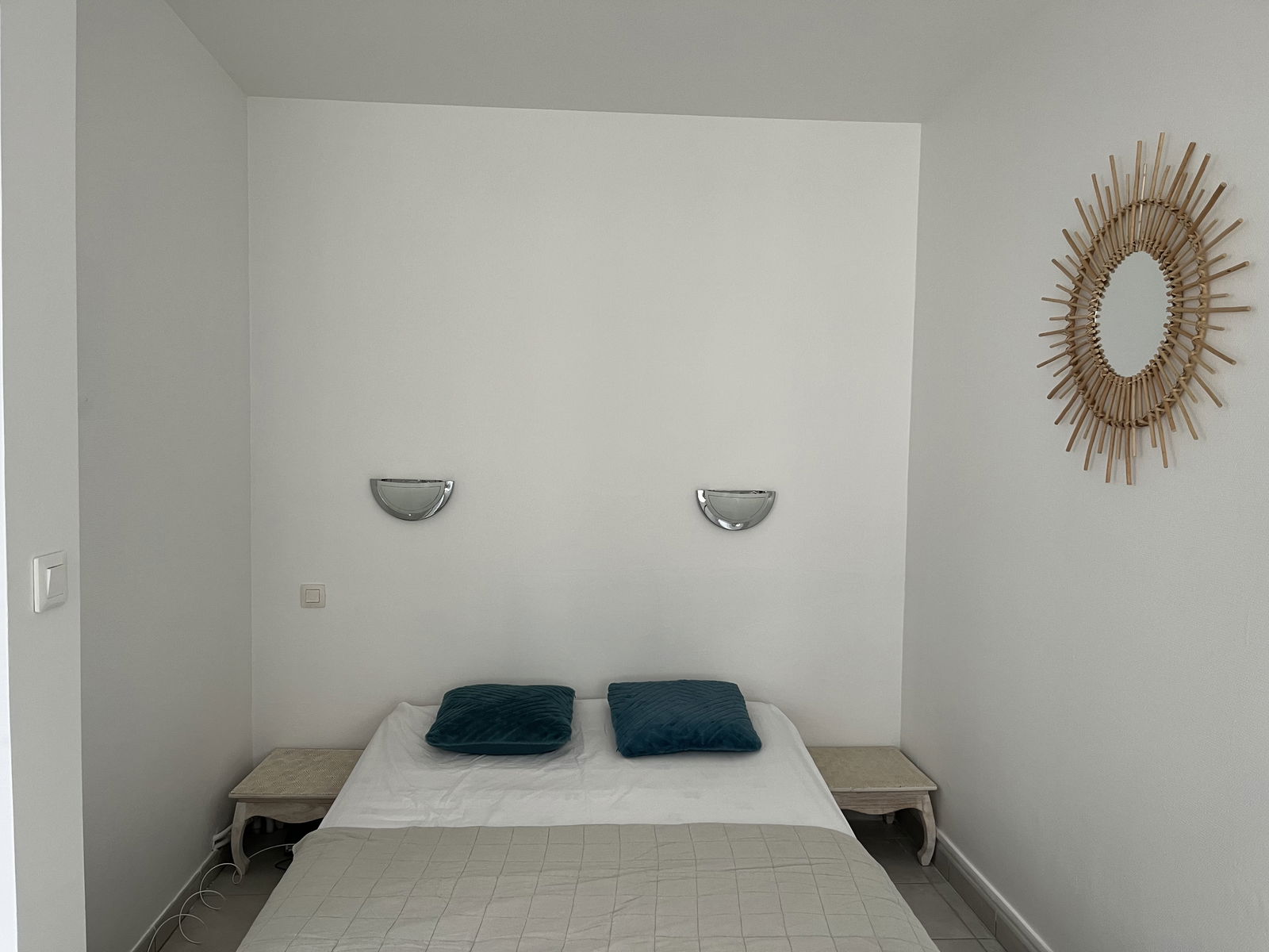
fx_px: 953
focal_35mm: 26
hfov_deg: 67.3
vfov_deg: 53.1
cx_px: 634
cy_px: 476
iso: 64
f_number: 1.6
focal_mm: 5.1
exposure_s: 1/50
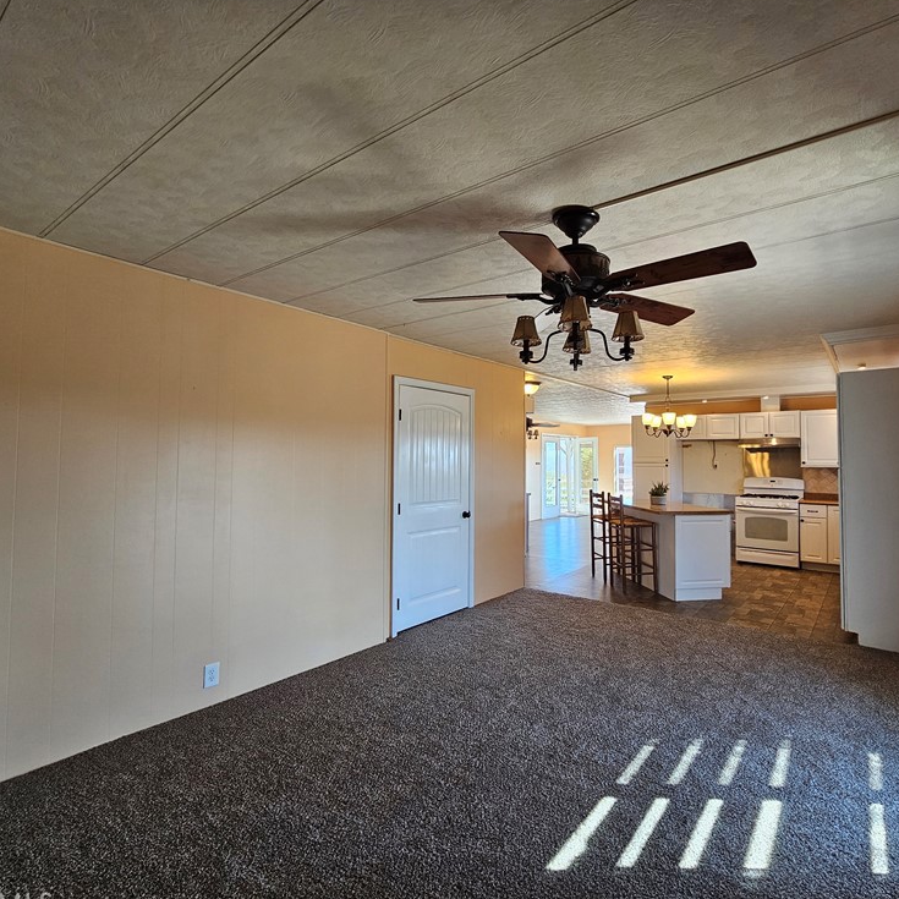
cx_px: 482
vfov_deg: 87.4
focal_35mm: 16
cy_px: 451
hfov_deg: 87.3
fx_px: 470
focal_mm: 2.2
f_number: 2.2
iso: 100
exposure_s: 1/60
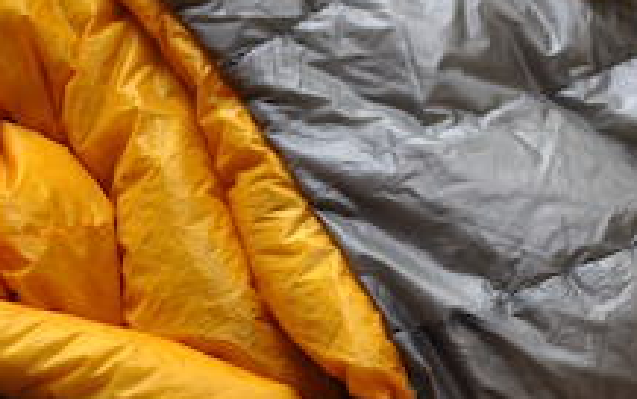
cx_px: 631
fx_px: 2736
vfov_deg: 8.3
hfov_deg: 13.1
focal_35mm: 158
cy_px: 28
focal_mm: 35
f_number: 2.5
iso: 200
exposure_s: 1/30
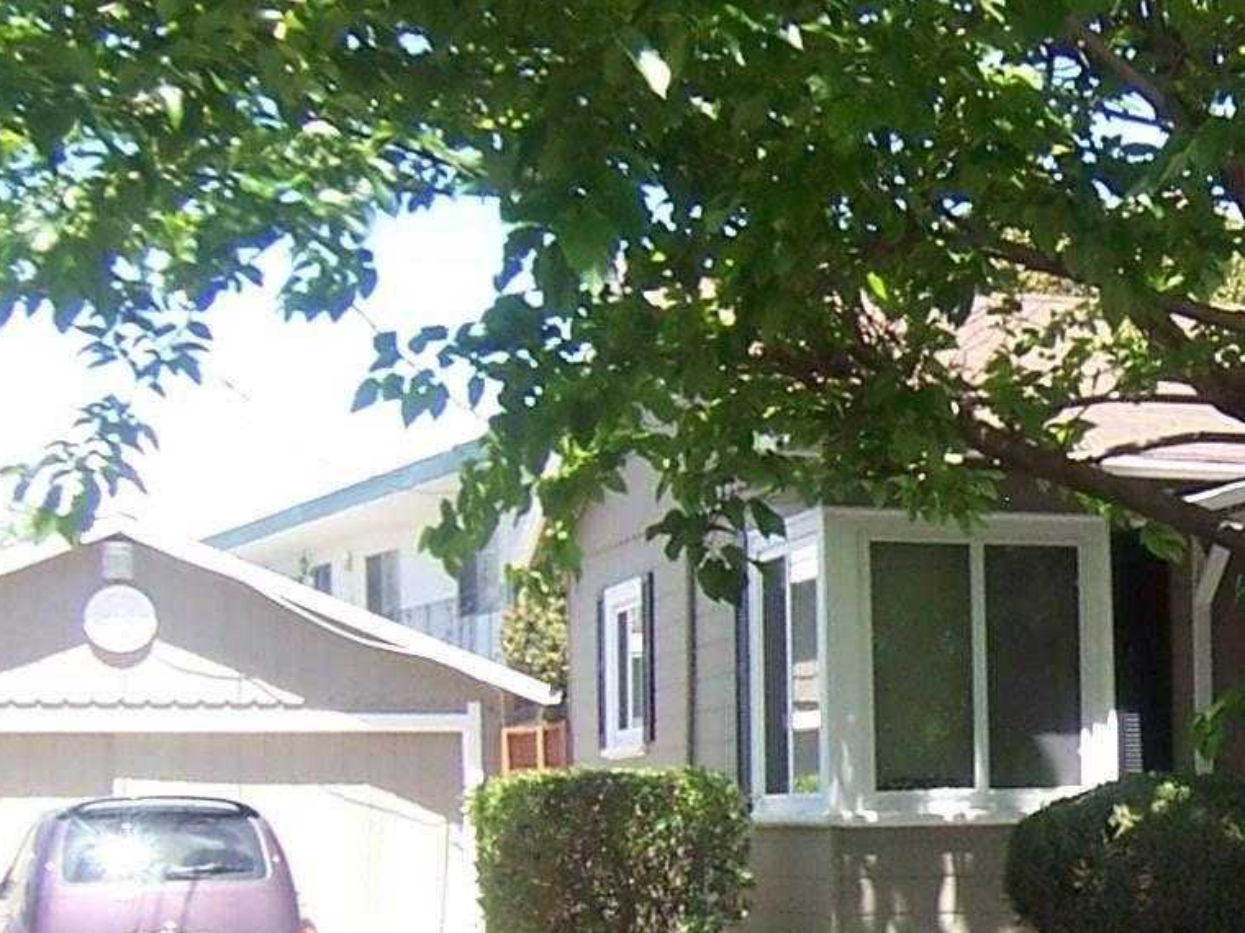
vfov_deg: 18.7
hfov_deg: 23.7
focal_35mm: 78
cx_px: 1301
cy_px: 792
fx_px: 2805
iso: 64
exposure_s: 1/200
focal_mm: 3.8
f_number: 2.8
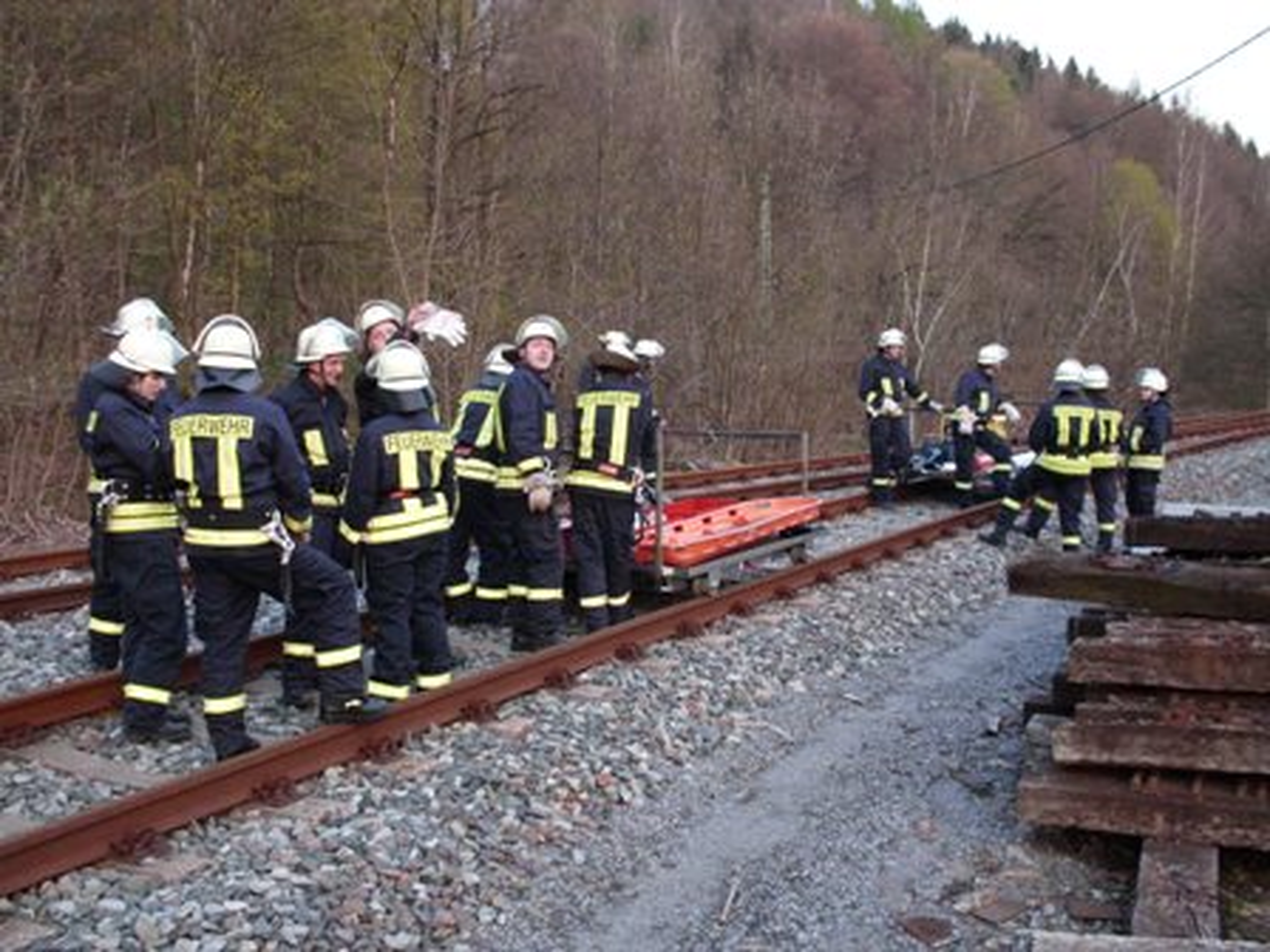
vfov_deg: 39.7
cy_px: 476
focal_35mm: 36
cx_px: 635
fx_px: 1321
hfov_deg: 51.4
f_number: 2.9
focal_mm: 6.3
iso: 200
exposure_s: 1/100
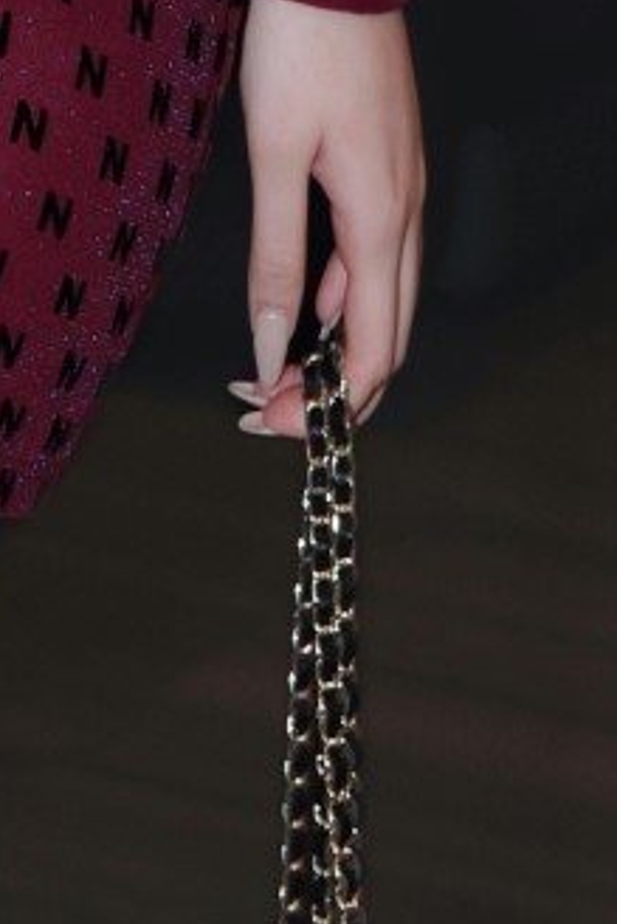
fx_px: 6086
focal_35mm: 237
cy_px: -930
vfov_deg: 8.3
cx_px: -310
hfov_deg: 5.7
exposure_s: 1/60
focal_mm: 32
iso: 200
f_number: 2.8
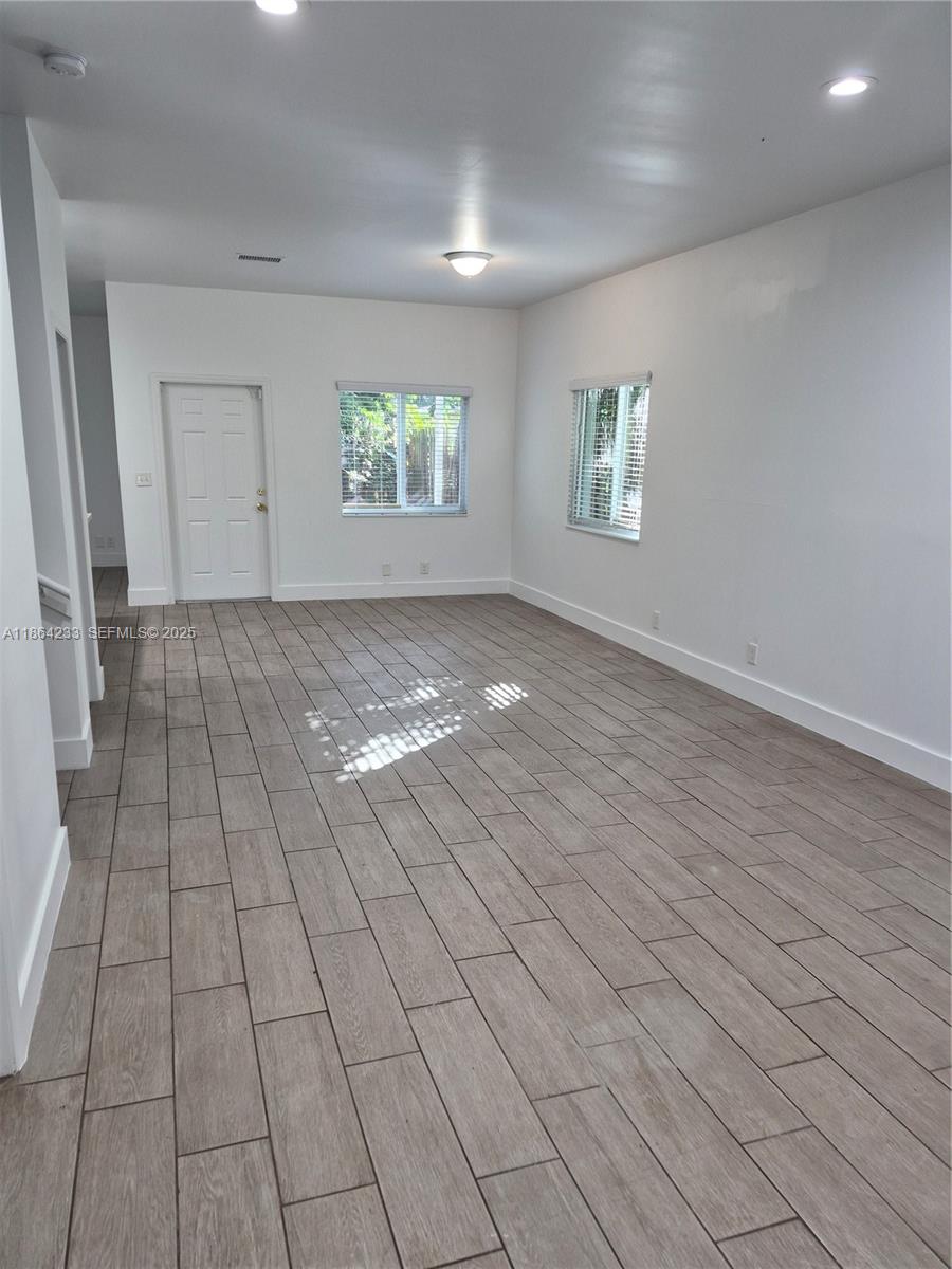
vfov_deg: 73.9
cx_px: 476
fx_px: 843
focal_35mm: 23
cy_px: 634
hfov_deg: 58.9
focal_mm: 5.4
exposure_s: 1/120
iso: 320
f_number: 1.8
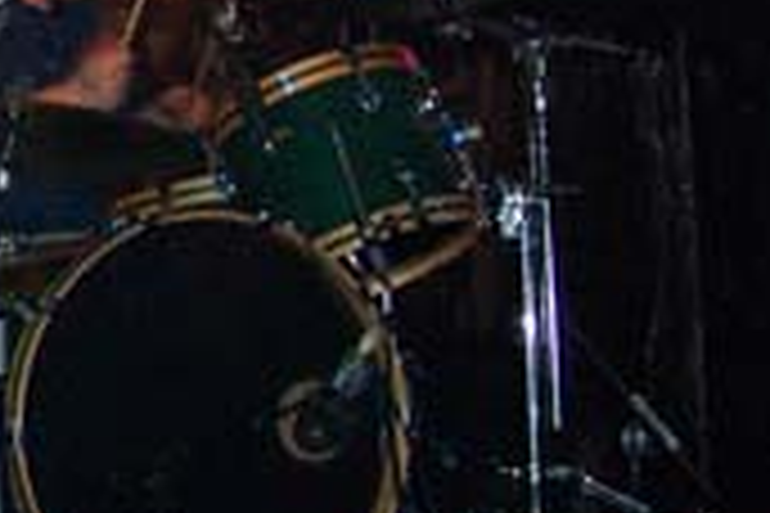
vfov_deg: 11.4
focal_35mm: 120
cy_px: 94
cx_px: -396
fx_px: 2566
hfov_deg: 15.7
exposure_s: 1/30
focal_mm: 8
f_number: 2.8
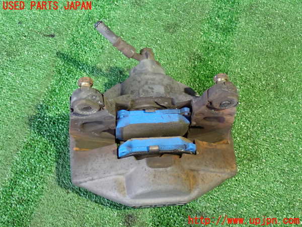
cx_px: 151
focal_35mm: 54
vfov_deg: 27.0
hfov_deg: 35.5
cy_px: 114
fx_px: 471
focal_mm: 9.65
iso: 800
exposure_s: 1/20
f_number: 3.3
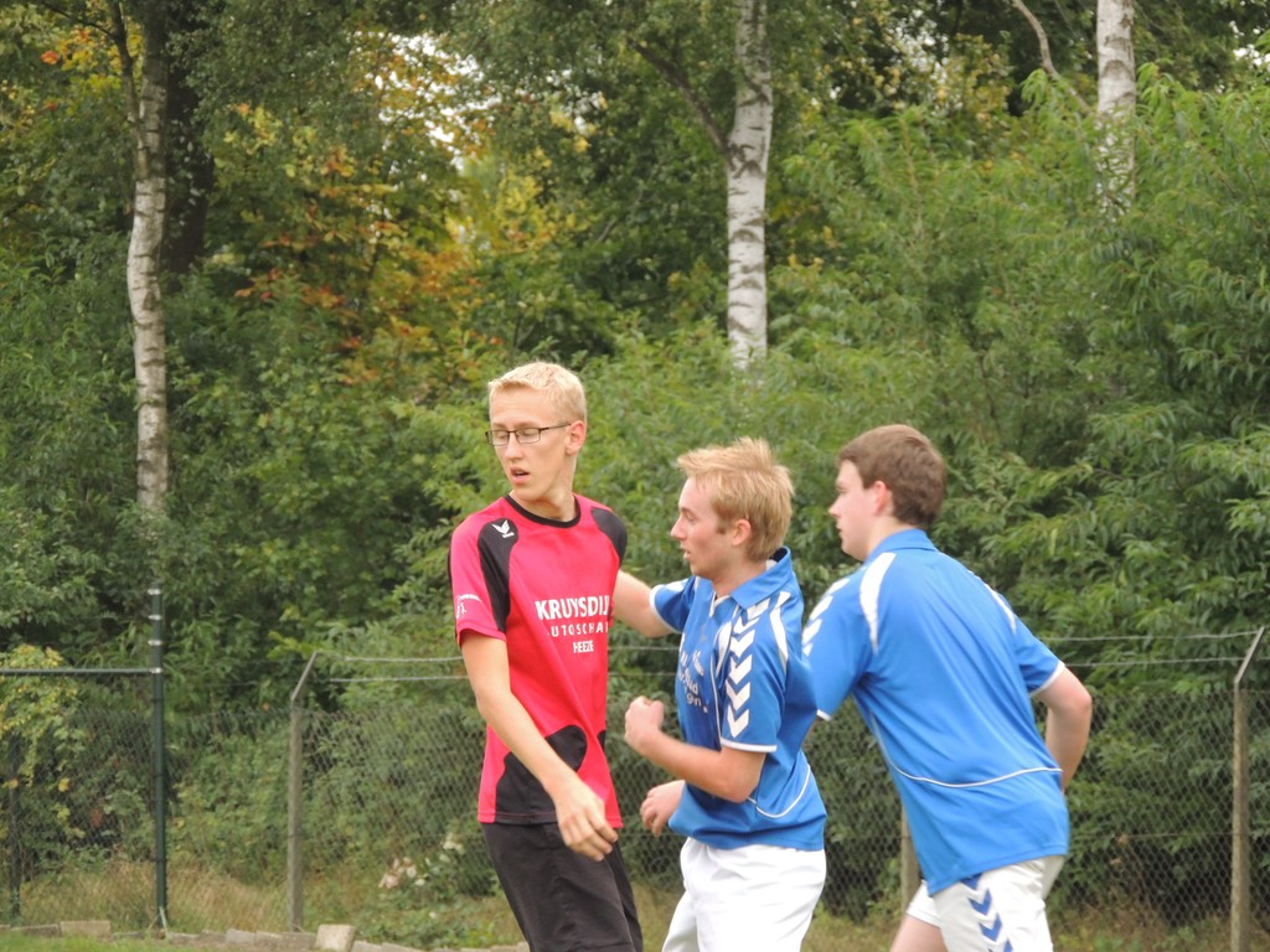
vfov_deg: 5.4
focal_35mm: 275
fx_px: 10089
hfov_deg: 7.2
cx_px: 635
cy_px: 476
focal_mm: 49
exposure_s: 1/320
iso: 400
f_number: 4.7
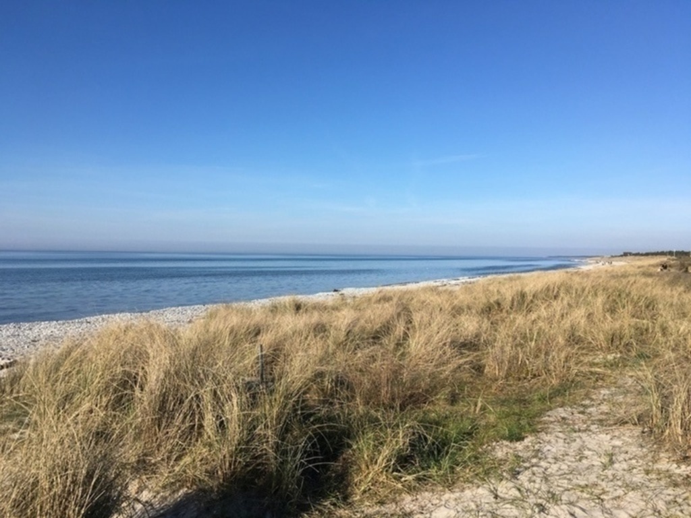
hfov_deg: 61.7
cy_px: 259
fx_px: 579
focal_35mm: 29
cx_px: 346
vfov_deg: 48.2
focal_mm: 4.15
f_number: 2.2
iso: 25
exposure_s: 1/1832
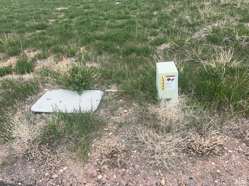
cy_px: 93
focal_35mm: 26
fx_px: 187
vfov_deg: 53.1
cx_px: 124
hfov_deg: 67.3
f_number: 1.5
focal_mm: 5.7
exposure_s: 1/2404
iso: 50
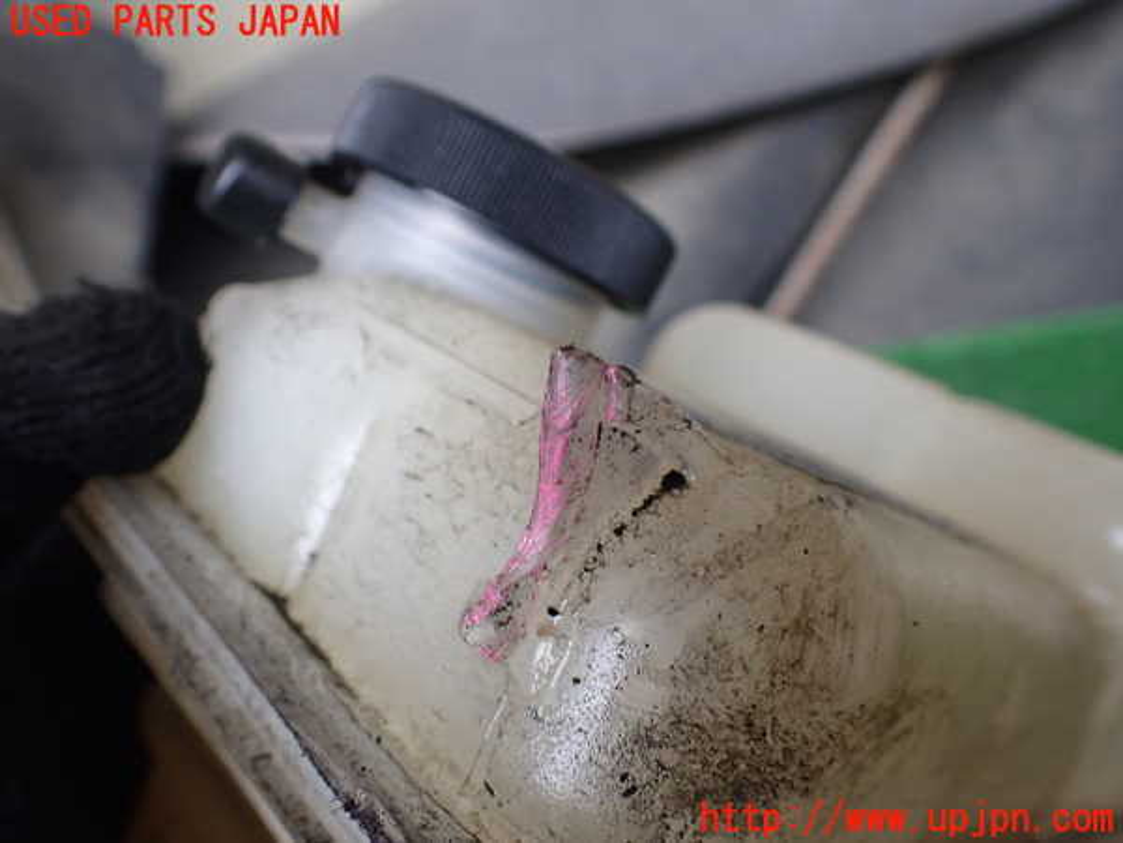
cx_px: 562
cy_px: 422
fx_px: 973
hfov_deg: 60.0
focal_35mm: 30
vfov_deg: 46.8
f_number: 2.3
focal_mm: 5.4
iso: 400
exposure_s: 1/125
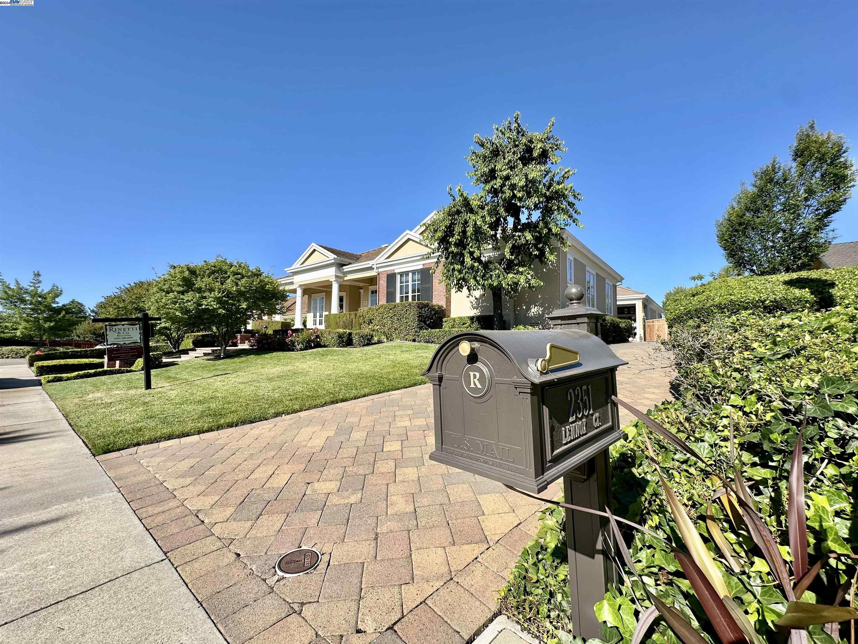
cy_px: 322
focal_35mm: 14
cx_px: 429
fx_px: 347
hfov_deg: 102.1
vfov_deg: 85.7
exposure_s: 1/1416
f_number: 2.2
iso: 40
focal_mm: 2.22
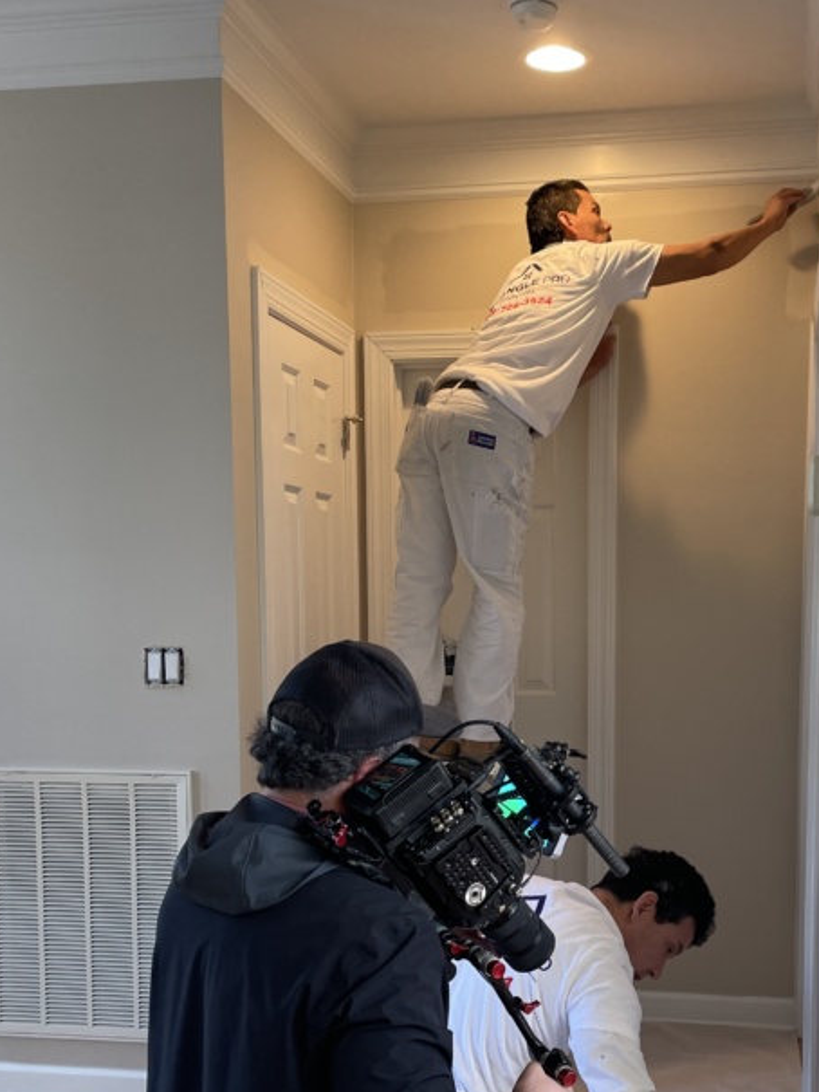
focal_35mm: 44
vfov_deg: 42.3
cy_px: 735
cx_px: 512
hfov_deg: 32.7
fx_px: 1388
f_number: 1.6
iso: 80
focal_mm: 4.2
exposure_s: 1/60
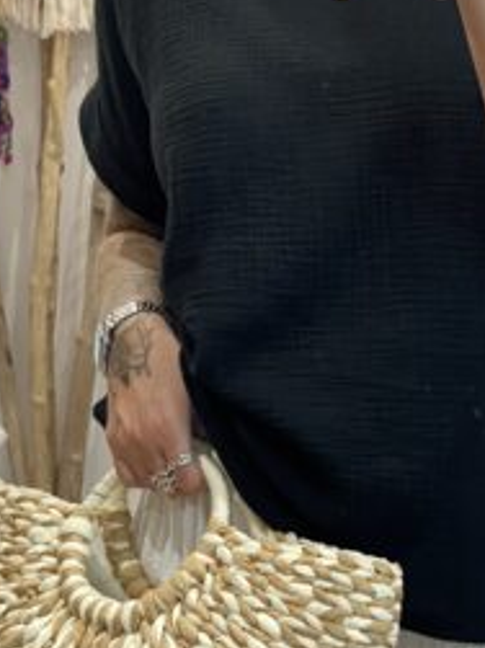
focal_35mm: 102
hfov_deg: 14.5
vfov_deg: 19.2
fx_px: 1907
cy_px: 392
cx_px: 304
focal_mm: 7.5
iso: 250
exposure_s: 1/50
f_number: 2.2
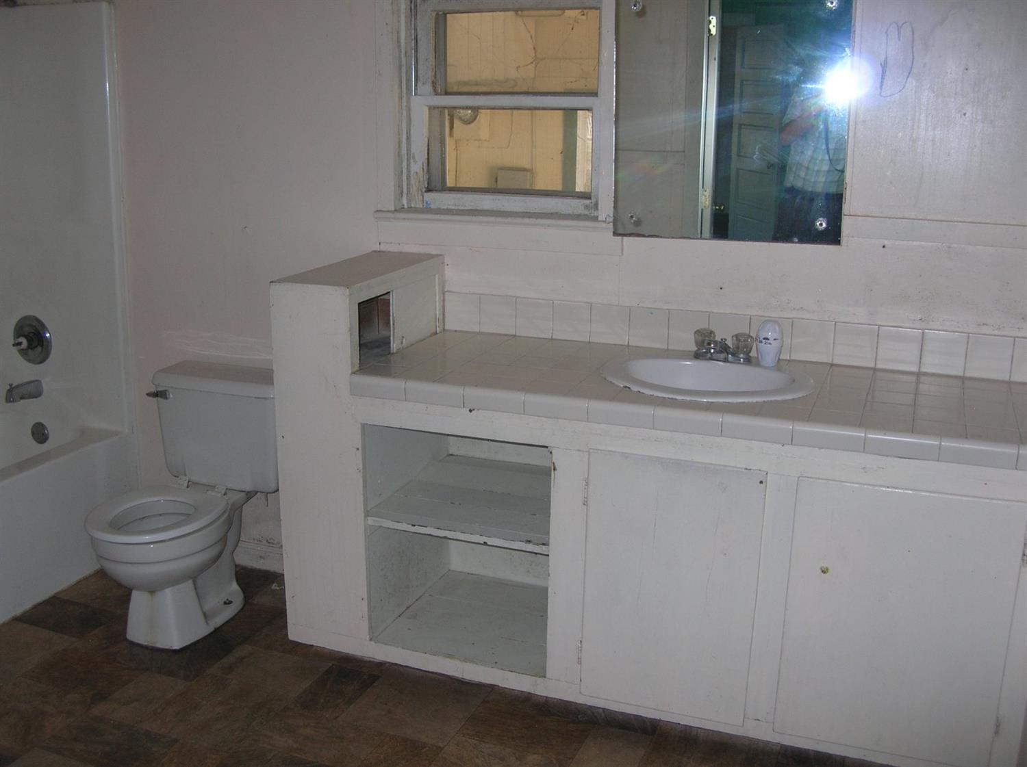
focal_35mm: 36
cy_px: 384
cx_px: 514
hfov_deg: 51.4
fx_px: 1067
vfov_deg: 39.6
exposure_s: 1/60.1
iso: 50
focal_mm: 6
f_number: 2.7
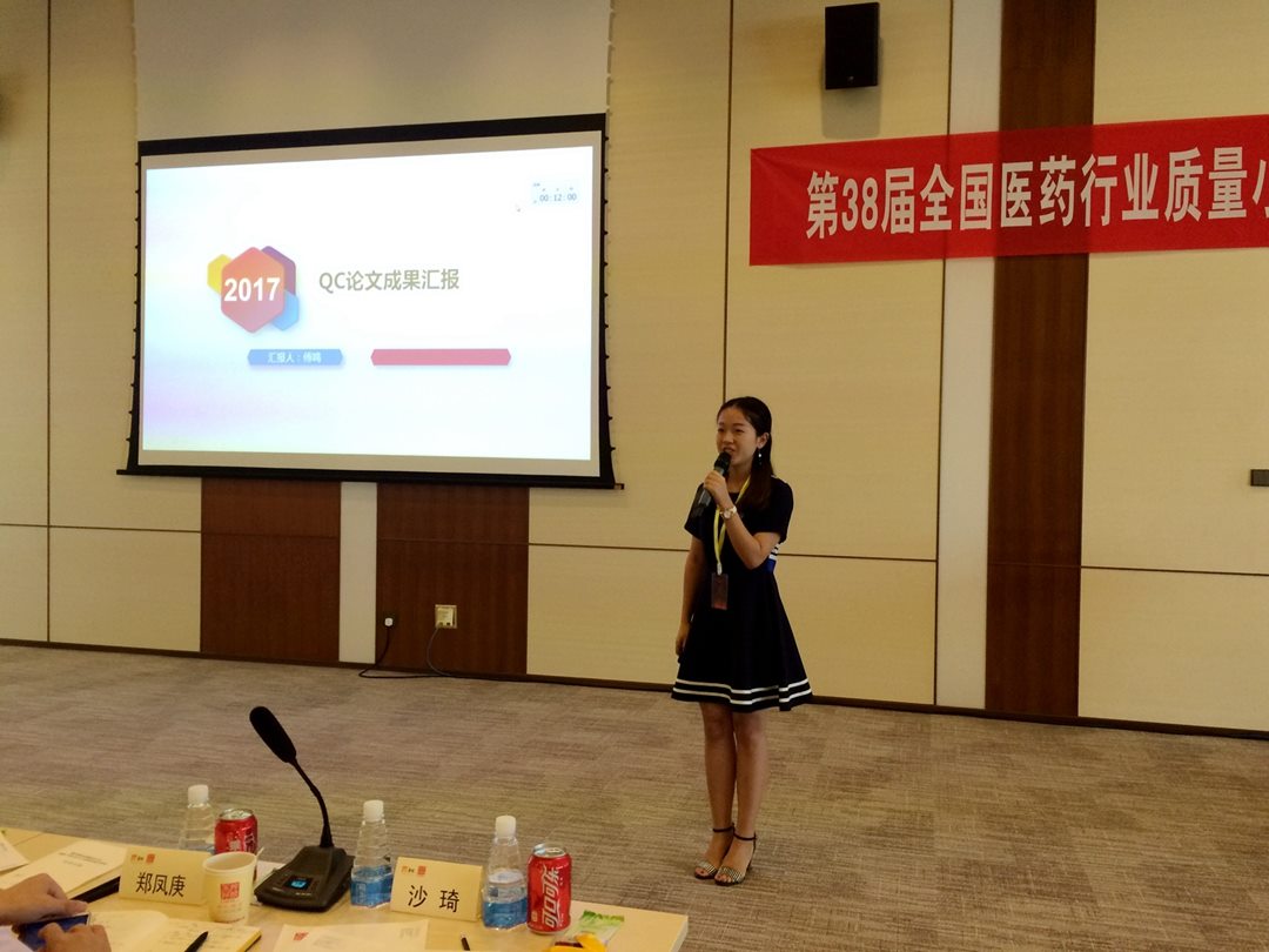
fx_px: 1063
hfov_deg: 61.7
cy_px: 476
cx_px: 634
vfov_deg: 48.2
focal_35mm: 29
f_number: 2.2
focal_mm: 4.15
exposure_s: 1/33
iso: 80
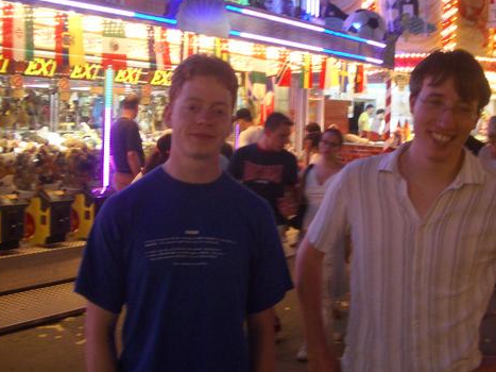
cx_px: 308
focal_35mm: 48
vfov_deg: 30.2
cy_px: 156
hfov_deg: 39.4
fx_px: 688
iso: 100
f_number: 2.6
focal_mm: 5.8
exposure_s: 1/25
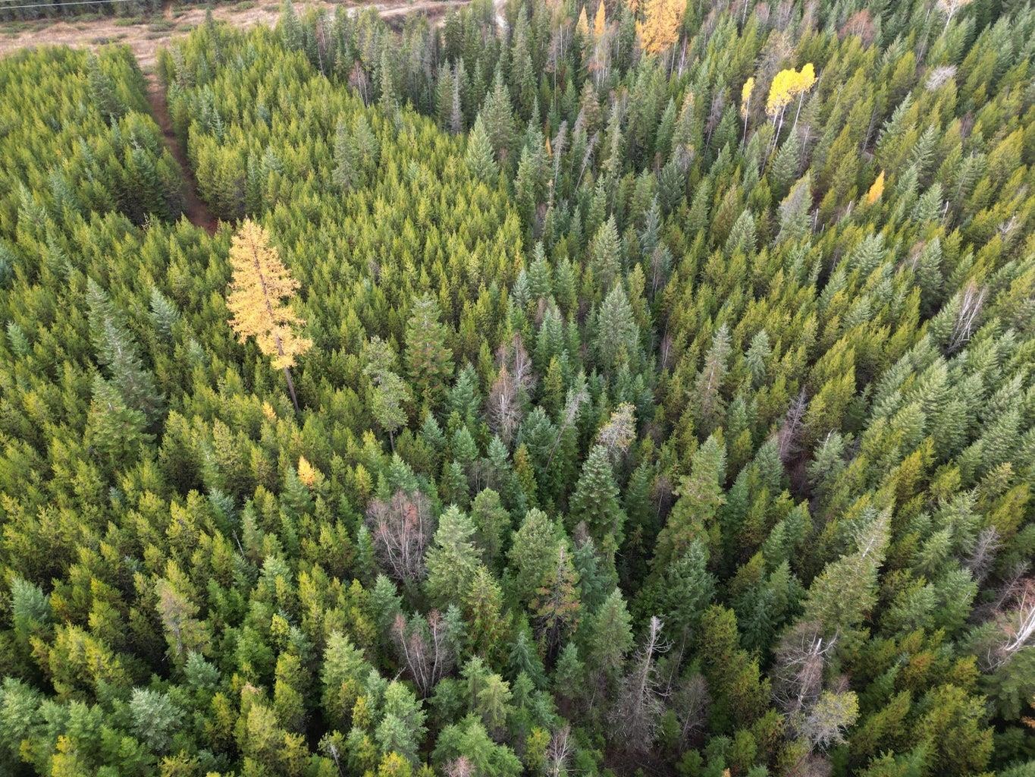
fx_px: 718
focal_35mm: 24
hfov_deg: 71.6
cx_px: 518
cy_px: 388
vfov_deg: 56.8
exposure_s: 1/200
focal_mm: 6.72
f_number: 1.7
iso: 100
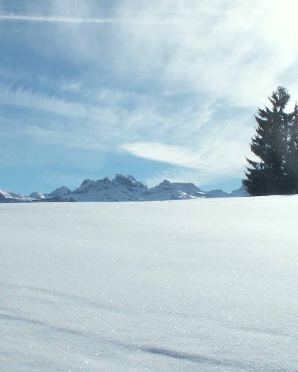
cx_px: 151
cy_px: 181
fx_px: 562
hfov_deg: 29.7
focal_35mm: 51
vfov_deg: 36.6
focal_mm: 5.86
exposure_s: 1/400
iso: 50
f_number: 8
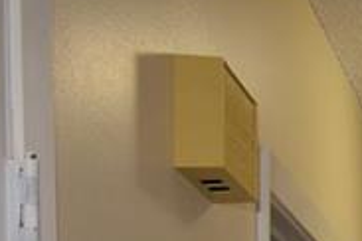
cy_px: 656
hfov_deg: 13.2
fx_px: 1436
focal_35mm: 143
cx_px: 609
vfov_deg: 8.4
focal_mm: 17
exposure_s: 1/80
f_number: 5.3
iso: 800
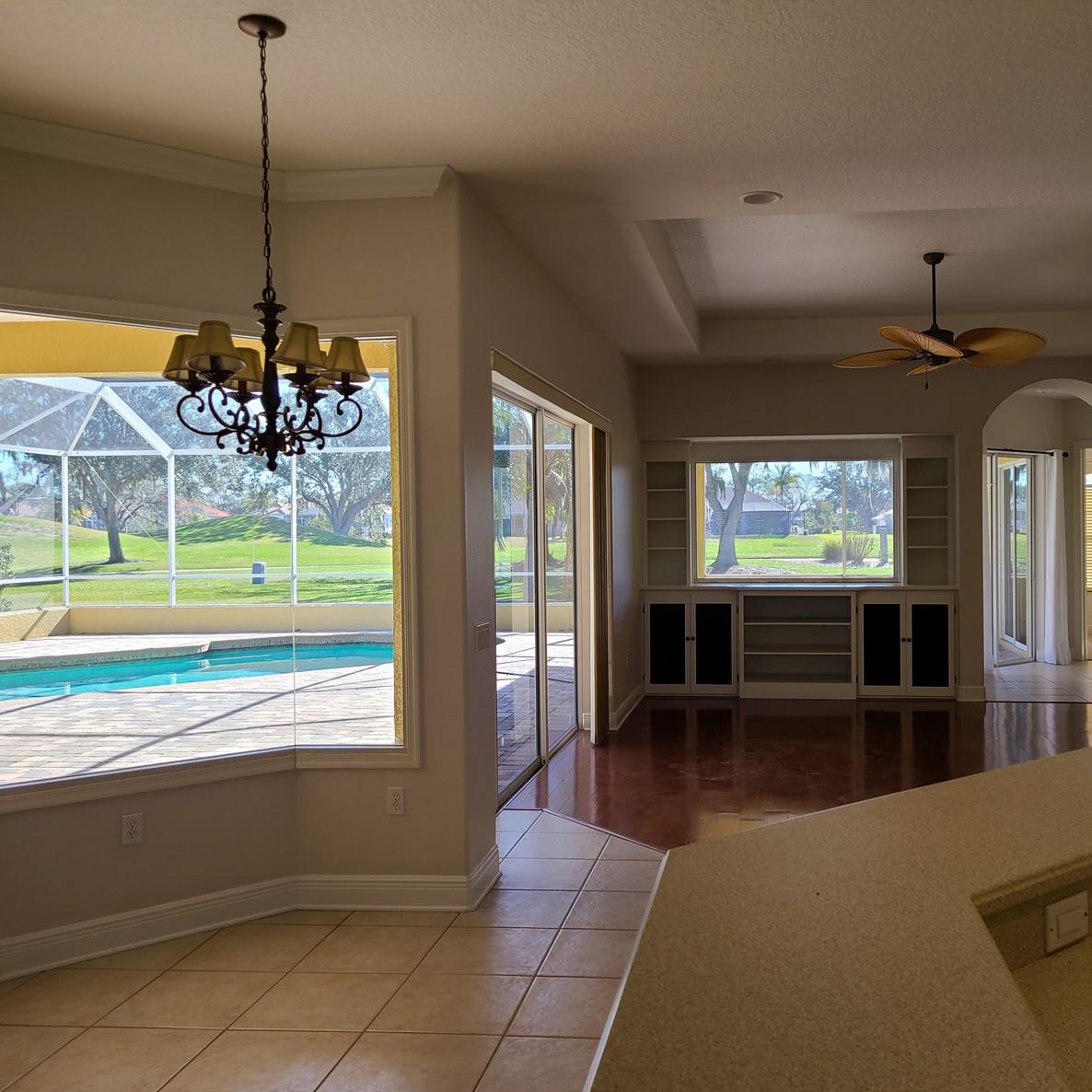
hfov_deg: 51.9
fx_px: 1106
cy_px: 549
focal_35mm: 31
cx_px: 692
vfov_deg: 52.5
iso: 40
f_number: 1.8
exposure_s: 1/143
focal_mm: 5.4
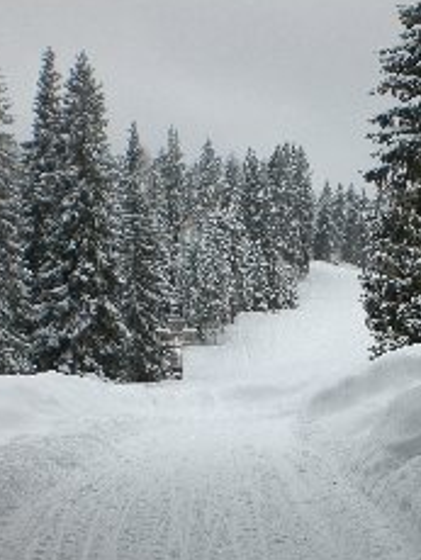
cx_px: 248
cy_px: 455
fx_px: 1068
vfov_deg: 28.7
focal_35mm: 66
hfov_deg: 22.3
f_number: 4.4
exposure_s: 1/500
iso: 50
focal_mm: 6.3
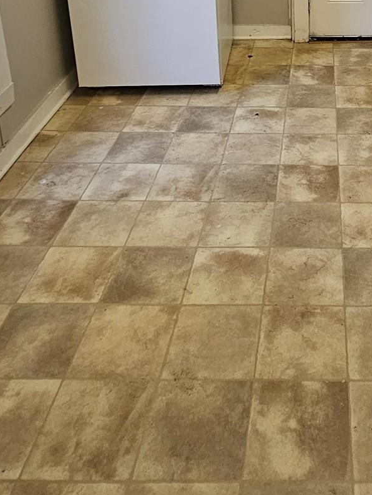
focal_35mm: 38
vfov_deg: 42.0
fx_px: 544
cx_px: 330
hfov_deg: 35.6
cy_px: -6
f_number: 2.2
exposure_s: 1/60
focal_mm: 2.2
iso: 100
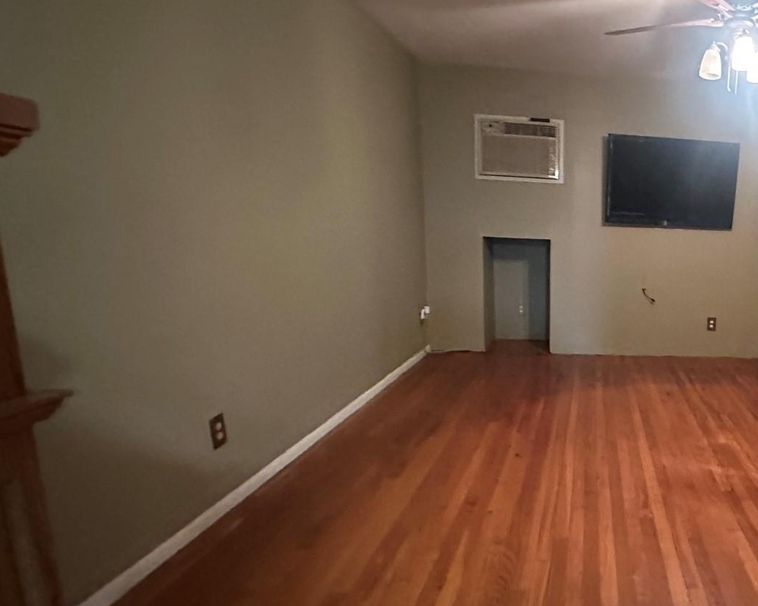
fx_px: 606
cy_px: 359
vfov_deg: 52.9
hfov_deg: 56.8
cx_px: 658
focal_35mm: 27
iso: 1600
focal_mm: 2.22
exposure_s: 1/30
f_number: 2.2
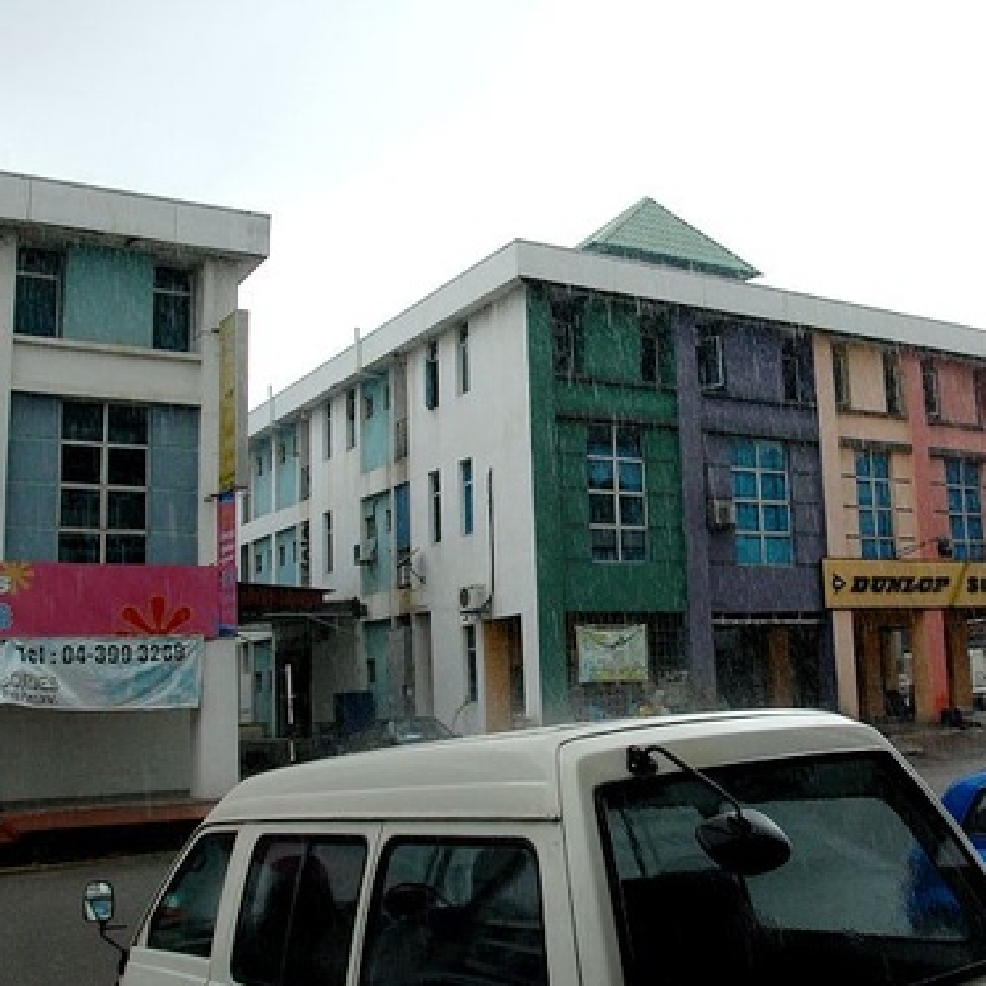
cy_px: 494
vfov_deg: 44.9
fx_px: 1192
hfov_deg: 44.7
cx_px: 587
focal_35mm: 37
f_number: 10
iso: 800
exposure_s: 1/200
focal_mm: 18
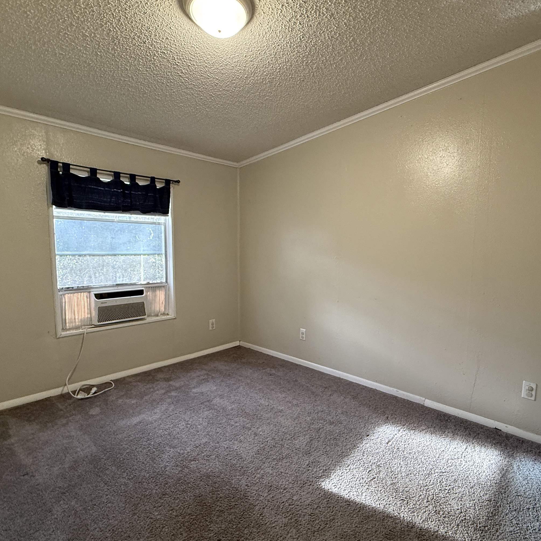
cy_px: 277
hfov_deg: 77.2
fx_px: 336
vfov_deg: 77.7
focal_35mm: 19
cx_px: 311
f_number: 2.2
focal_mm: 2.22
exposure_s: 1/60
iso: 320
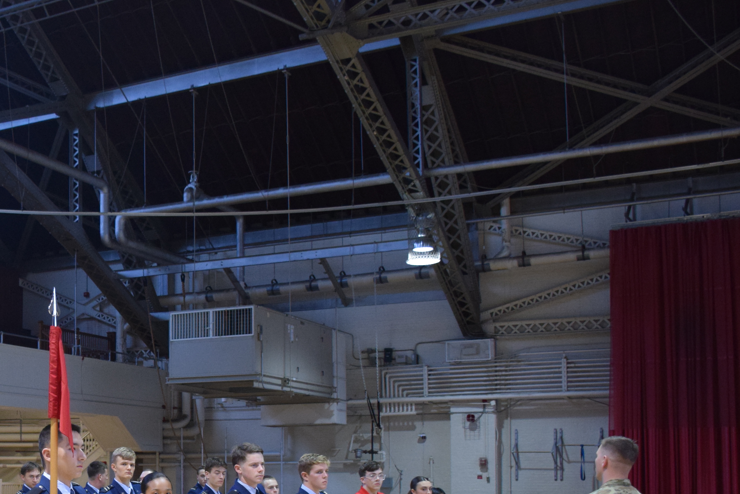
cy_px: 437
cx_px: 55
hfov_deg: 35.6
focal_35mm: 52
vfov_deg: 25.3
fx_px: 1069
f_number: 3.5
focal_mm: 18
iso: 1250
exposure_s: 1/60
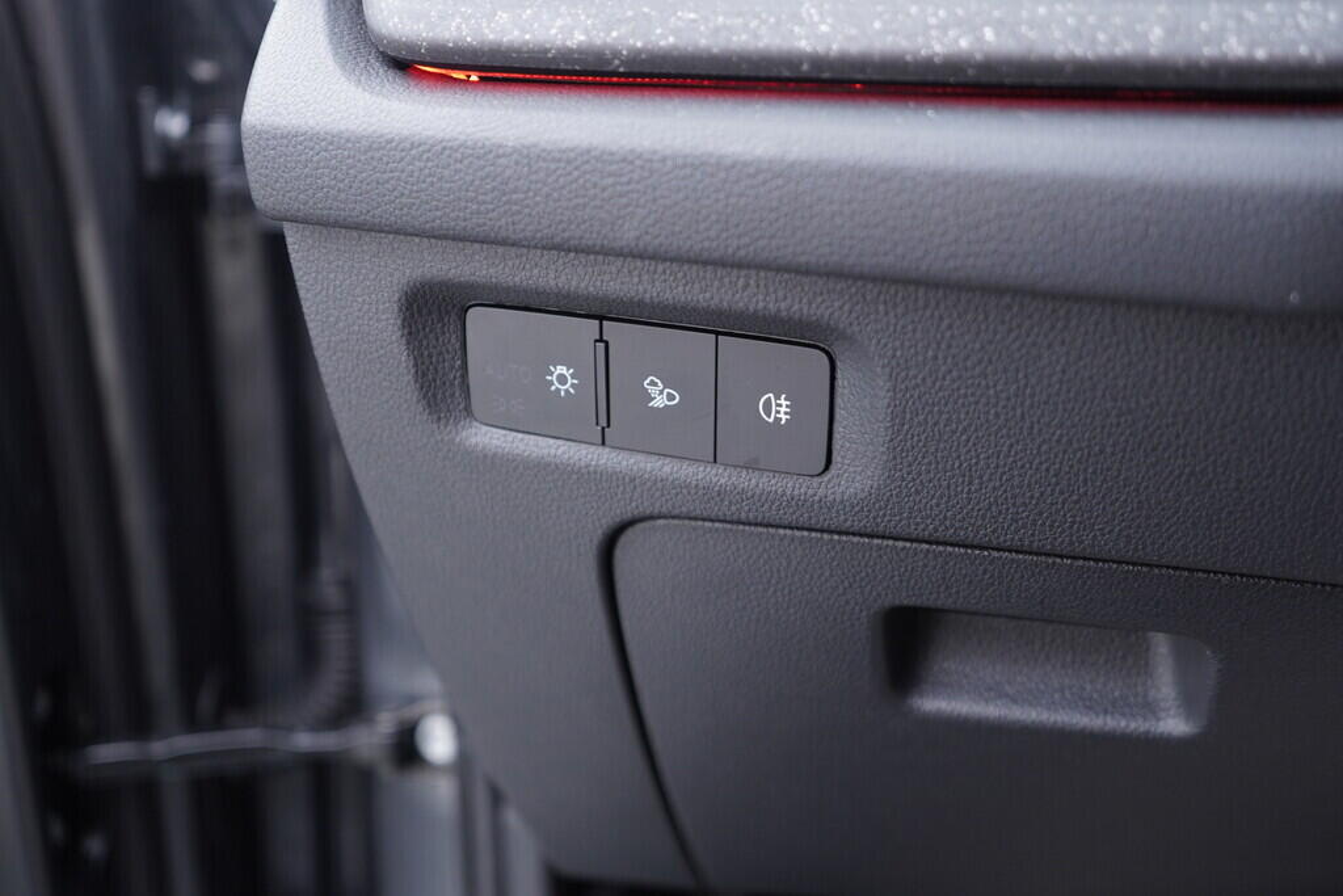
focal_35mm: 36
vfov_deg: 36.9
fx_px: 1343
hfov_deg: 53.1
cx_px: 672
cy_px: 448
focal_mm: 24
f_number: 2.8
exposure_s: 1/40
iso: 400
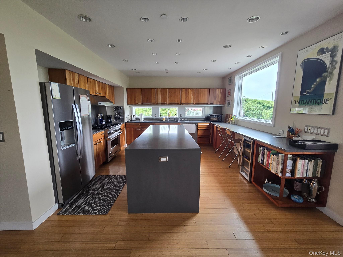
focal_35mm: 13
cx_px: 172
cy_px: 128
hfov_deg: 106.2
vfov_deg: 89.9
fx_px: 129
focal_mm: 2.2
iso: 160
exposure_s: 1/60
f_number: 2.2
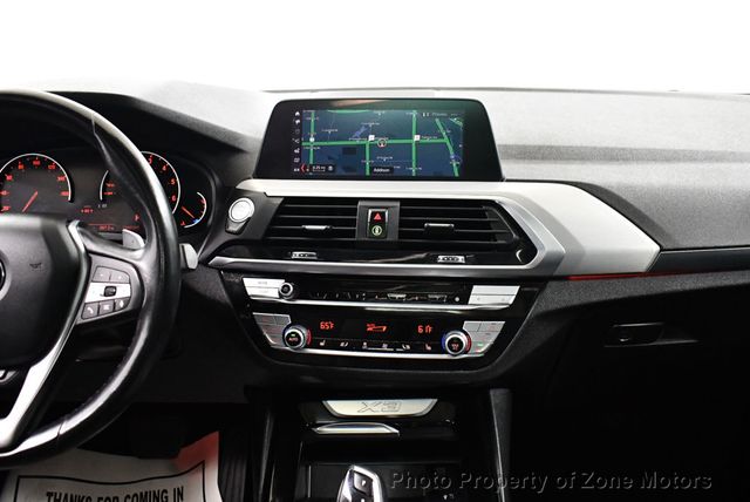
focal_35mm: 36
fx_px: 751
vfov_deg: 36.9
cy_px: 251
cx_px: 375
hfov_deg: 53.1
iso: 4500
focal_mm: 18
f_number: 3.5
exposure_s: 1/60
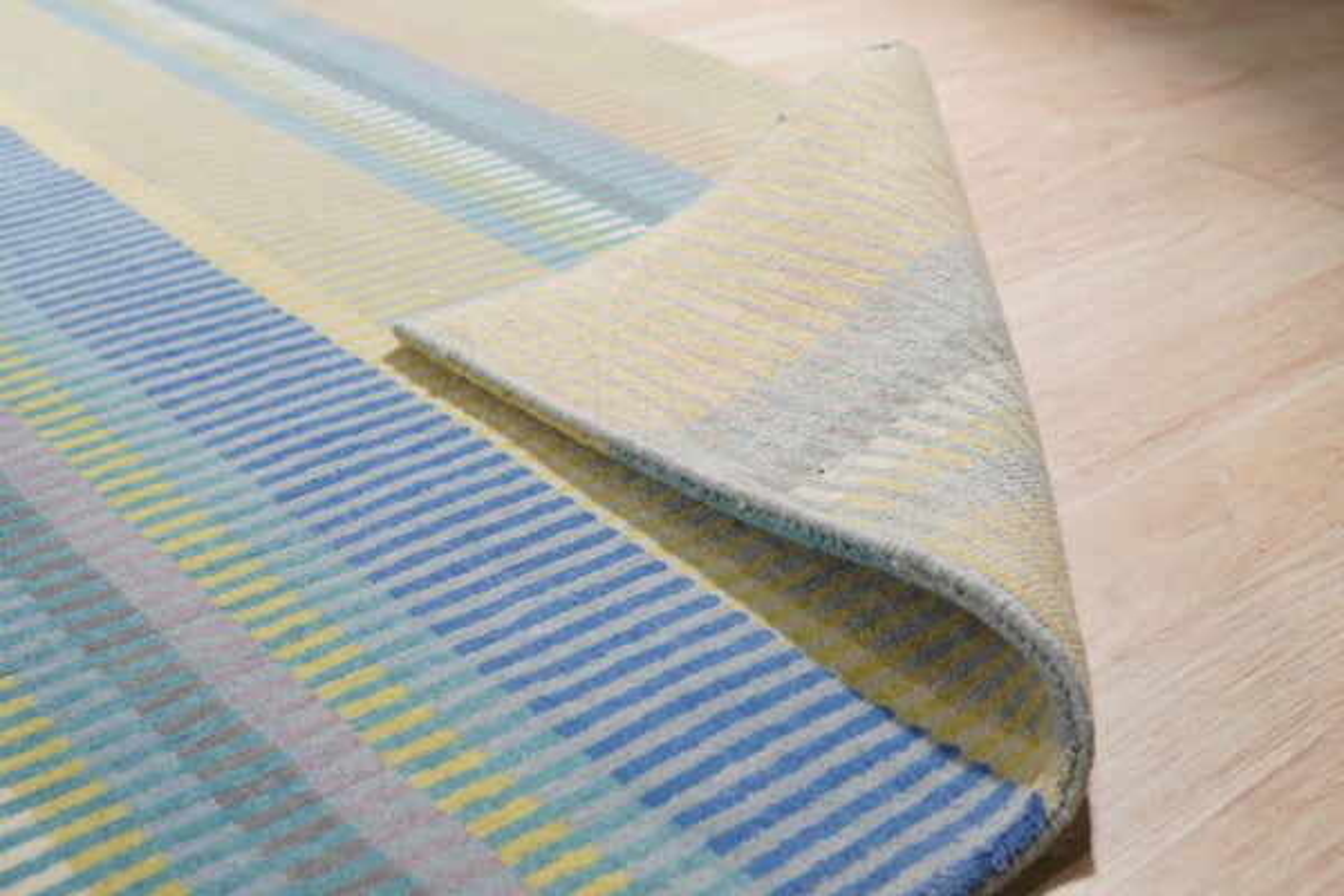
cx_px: 672
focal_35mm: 45
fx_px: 1680
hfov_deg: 43.6
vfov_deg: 29.9
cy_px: 448
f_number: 4
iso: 800
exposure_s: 1/320
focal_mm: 30
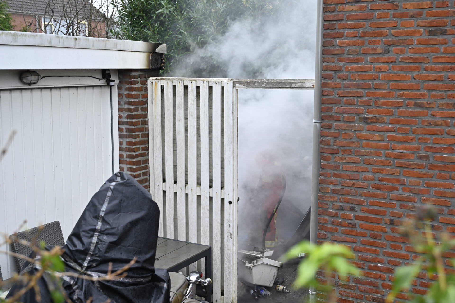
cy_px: 152
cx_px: 228
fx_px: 556
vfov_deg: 30.5
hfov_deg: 44.5
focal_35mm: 44
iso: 500
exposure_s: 1/160
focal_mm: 44
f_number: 4
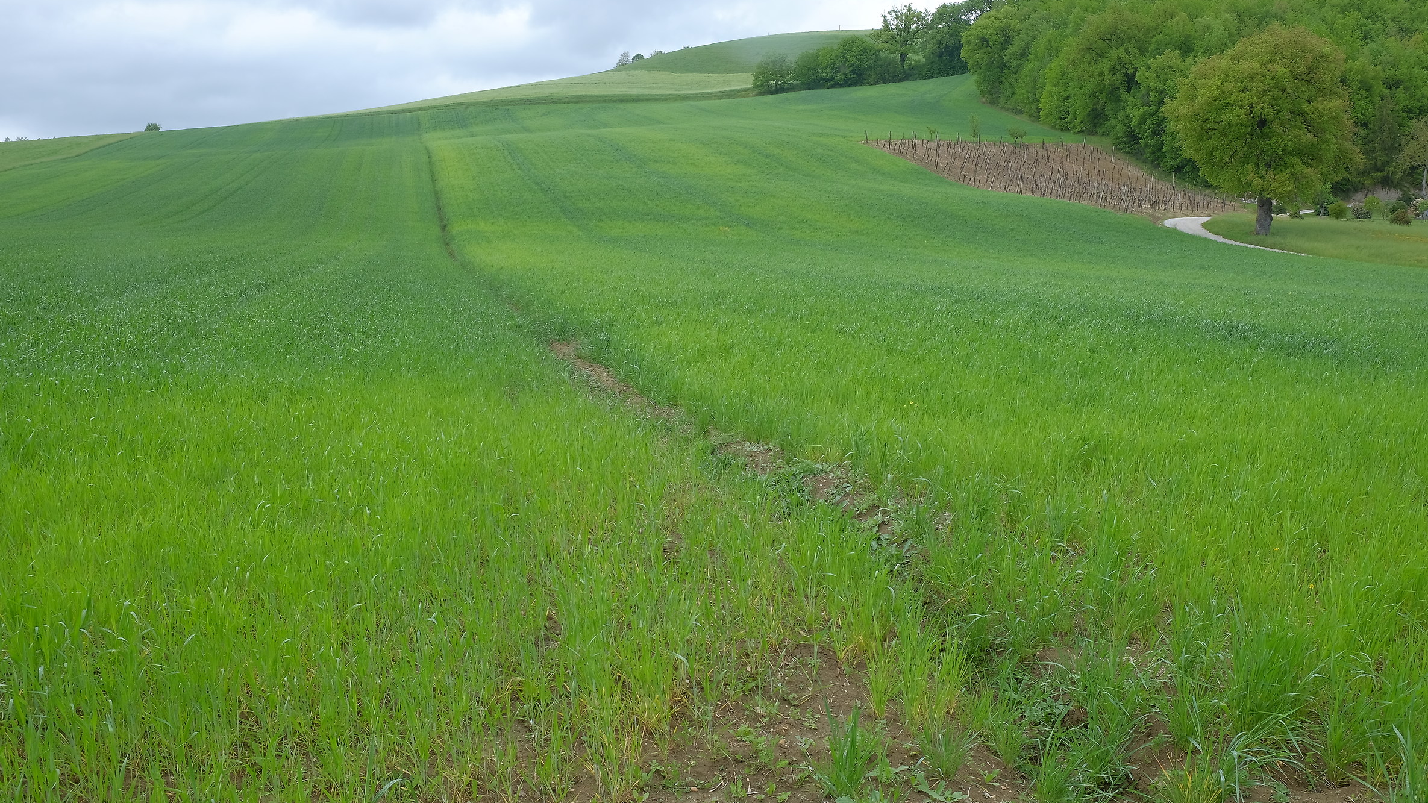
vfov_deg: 33.7
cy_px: 372
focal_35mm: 35
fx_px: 1325
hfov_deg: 56.6
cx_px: 713
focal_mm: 22.3
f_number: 13
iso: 200
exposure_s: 1/28
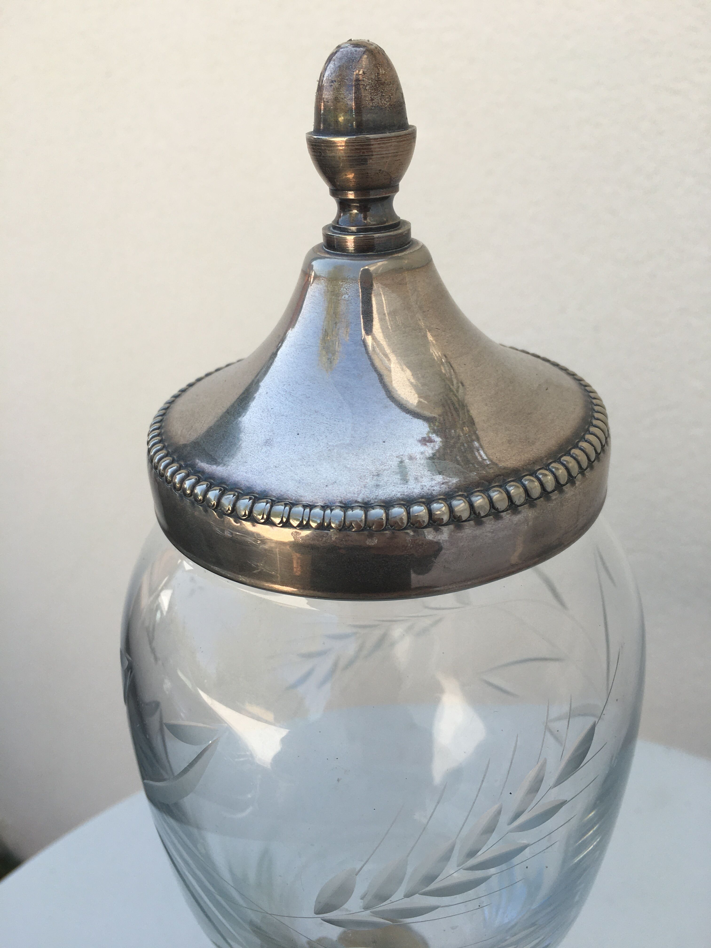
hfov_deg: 48.2
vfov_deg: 61.7
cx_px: 356
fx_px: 794
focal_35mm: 29
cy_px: 474
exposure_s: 1/553
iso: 25
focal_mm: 4.15
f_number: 2.2
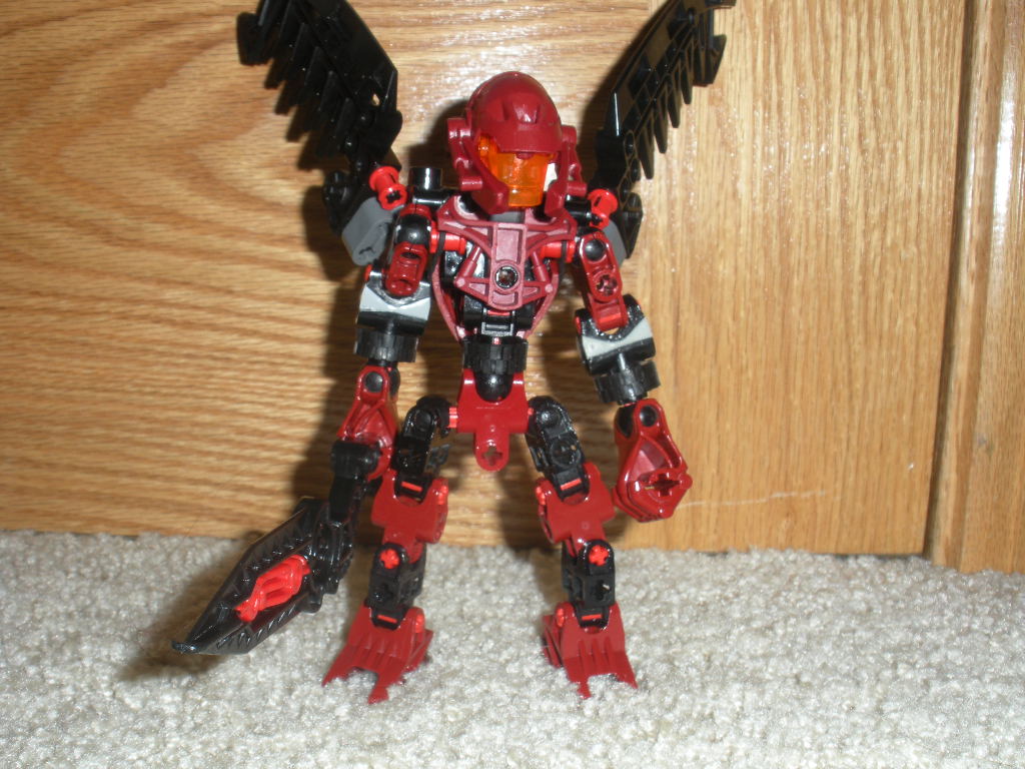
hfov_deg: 42.9
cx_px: 512
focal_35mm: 44
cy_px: 384
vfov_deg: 32.9
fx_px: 1303
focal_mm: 7.7
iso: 64
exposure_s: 1/60
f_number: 6.4
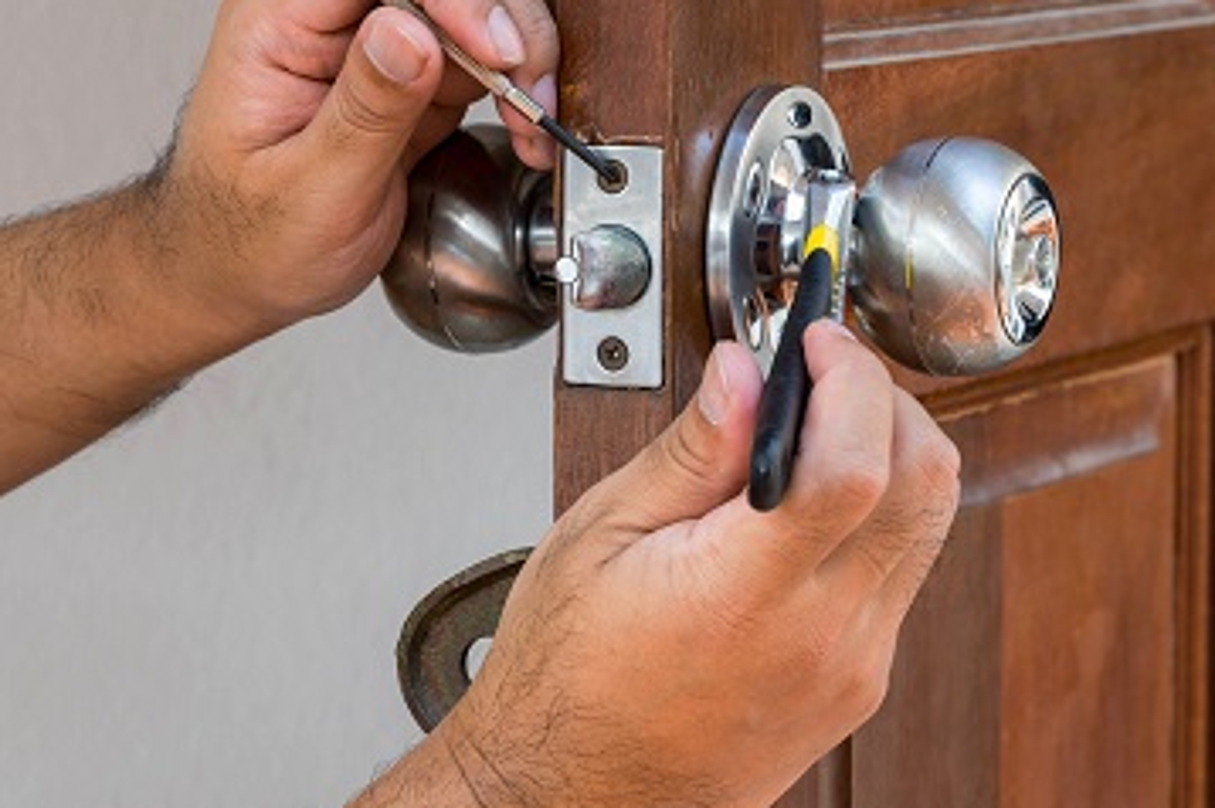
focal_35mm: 151
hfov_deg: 13.6
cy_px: 260
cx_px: 574
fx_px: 5091
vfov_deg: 9.1
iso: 125
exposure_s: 1/20
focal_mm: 90
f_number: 8
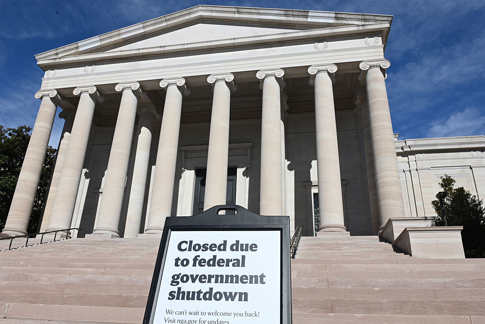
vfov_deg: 46.4
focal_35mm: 28
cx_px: 242
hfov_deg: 65.5
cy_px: 162
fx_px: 377
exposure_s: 1/200
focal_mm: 28
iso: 100
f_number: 13
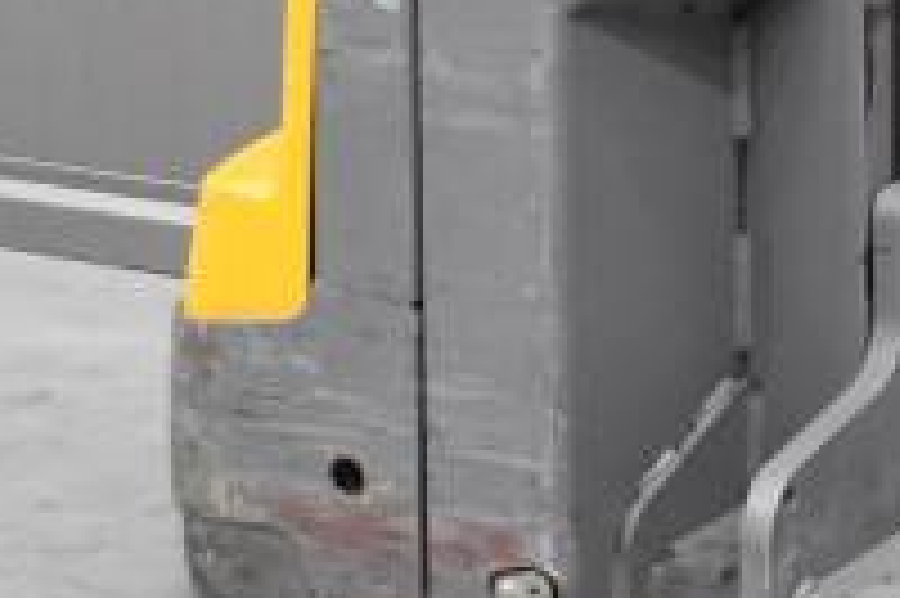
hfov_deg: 9.4
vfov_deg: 6.2
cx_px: 1107
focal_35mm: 216
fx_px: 5395
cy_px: -562
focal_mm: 24
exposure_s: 1/60
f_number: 4
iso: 1600
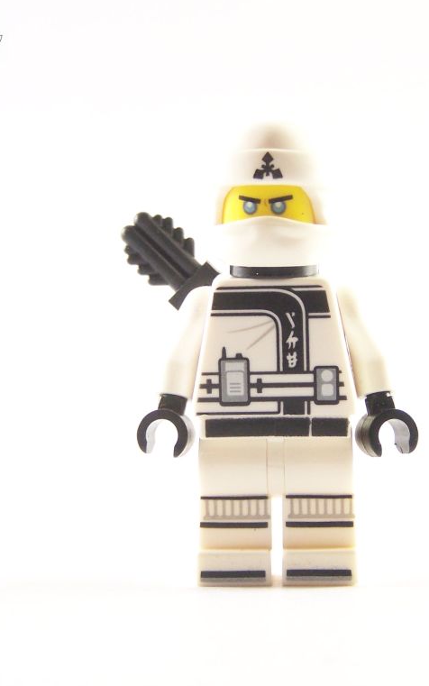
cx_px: 280
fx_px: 2505
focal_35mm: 134
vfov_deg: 15.6
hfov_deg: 9.8
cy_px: 342
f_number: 3.2
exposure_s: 1/20
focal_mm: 15.6
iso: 200
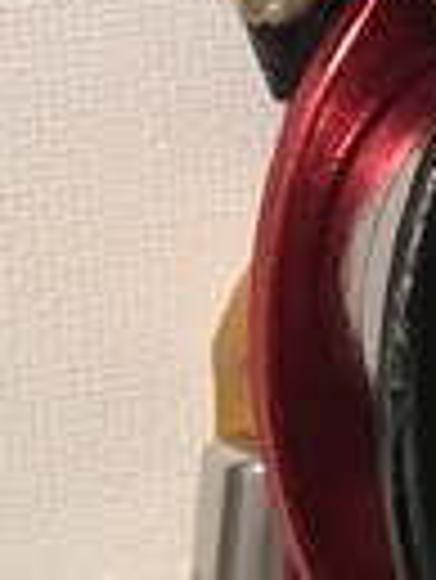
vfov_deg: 11.2
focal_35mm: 169
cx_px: 650
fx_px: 2833
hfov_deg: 8.6
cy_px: -324
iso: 125
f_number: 2.2
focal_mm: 4.15
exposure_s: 1/30
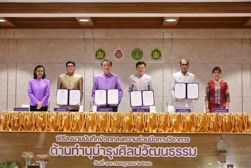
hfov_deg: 30.9
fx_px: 453
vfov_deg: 20.9
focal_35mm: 65
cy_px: 84
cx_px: 126
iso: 2500
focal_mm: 65
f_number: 4.8
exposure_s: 1/160
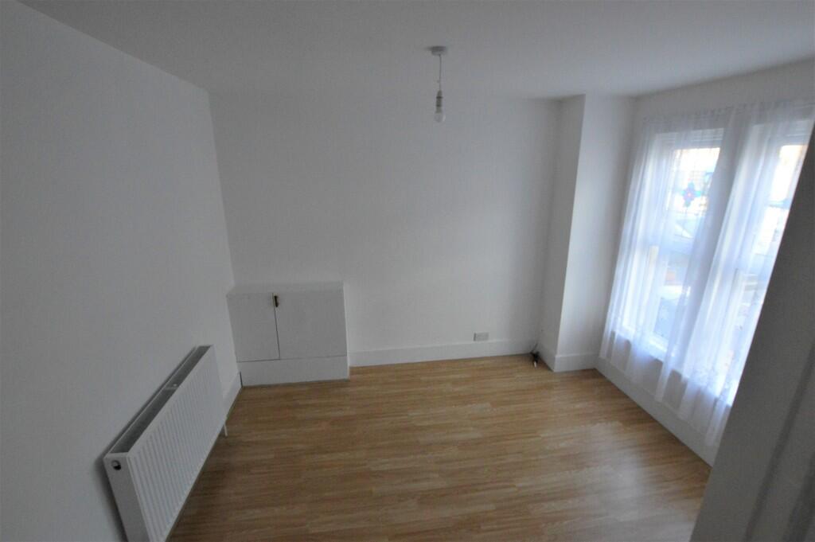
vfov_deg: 77.2
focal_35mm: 15
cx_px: 408
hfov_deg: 100.4
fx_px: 339
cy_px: 271
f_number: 8
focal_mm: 10
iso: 3200
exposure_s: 1/250
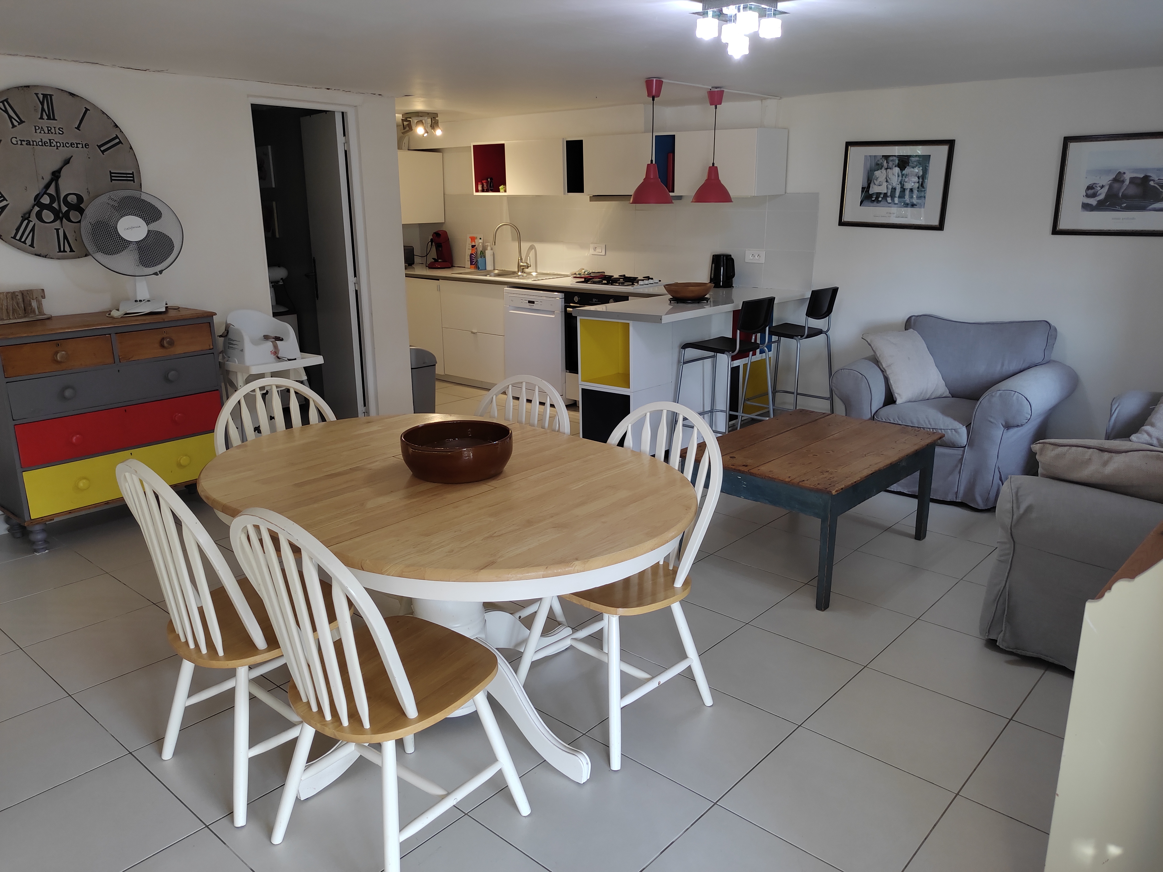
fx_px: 840
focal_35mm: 25
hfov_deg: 69.4
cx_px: 582
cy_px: 436
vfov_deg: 54.9
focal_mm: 4.7
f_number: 1.79
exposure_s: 1/33
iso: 334
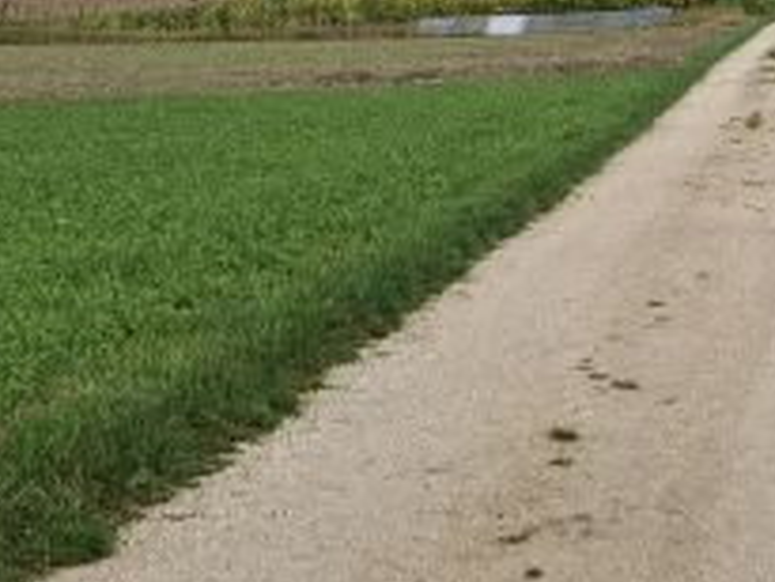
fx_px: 1635
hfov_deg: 25.4
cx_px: 764
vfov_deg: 18.8
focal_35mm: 73
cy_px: -170
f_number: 1.8
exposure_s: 1/1401
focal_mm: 5.54
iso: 50
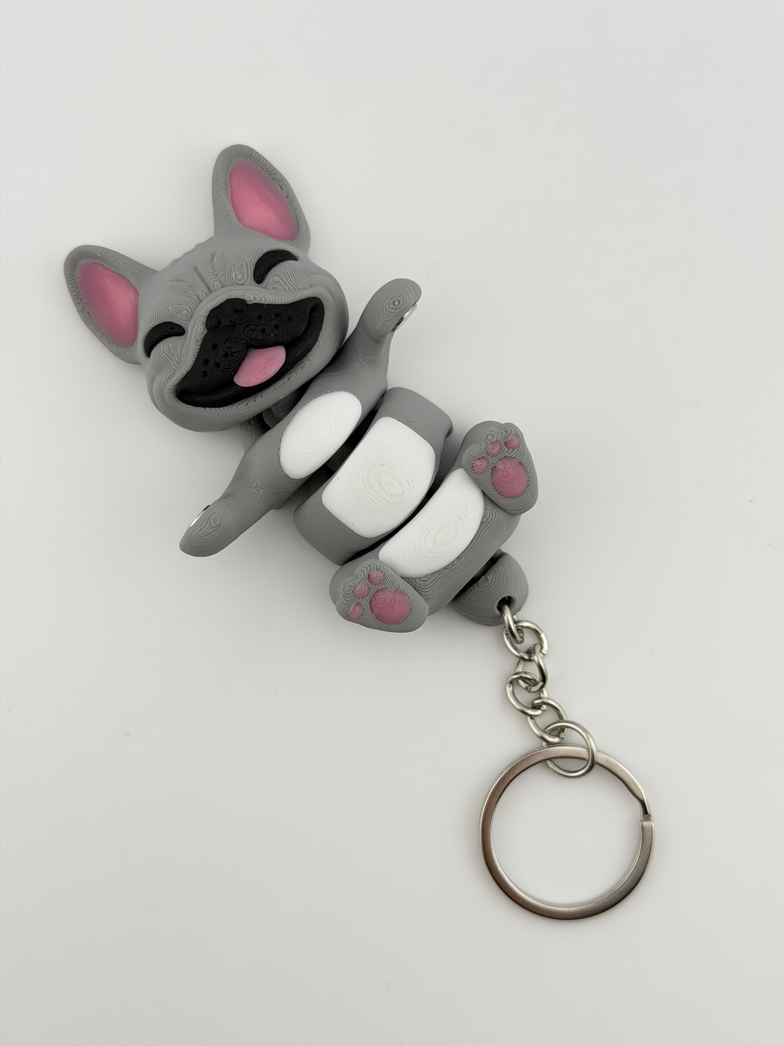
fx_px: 1450
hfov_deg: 30.3
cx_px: 392
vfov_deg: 39.7
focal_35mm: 48
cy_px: 523
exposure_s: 1/1754
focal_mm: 6.76
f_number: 1.78
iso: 64
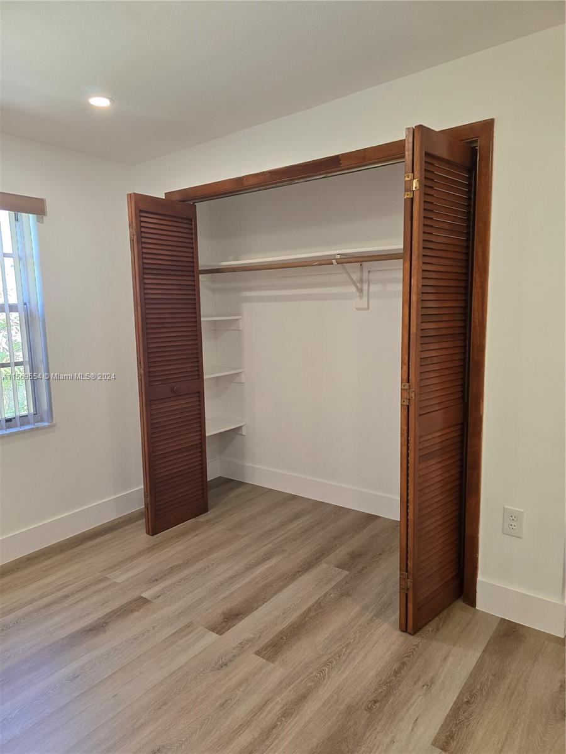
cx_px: 283
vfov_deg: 73.9
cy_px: 377
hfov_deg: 58.9
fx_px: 501
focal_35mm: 23
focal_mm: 6.3
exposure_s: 1/120
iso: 125
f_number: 1.7
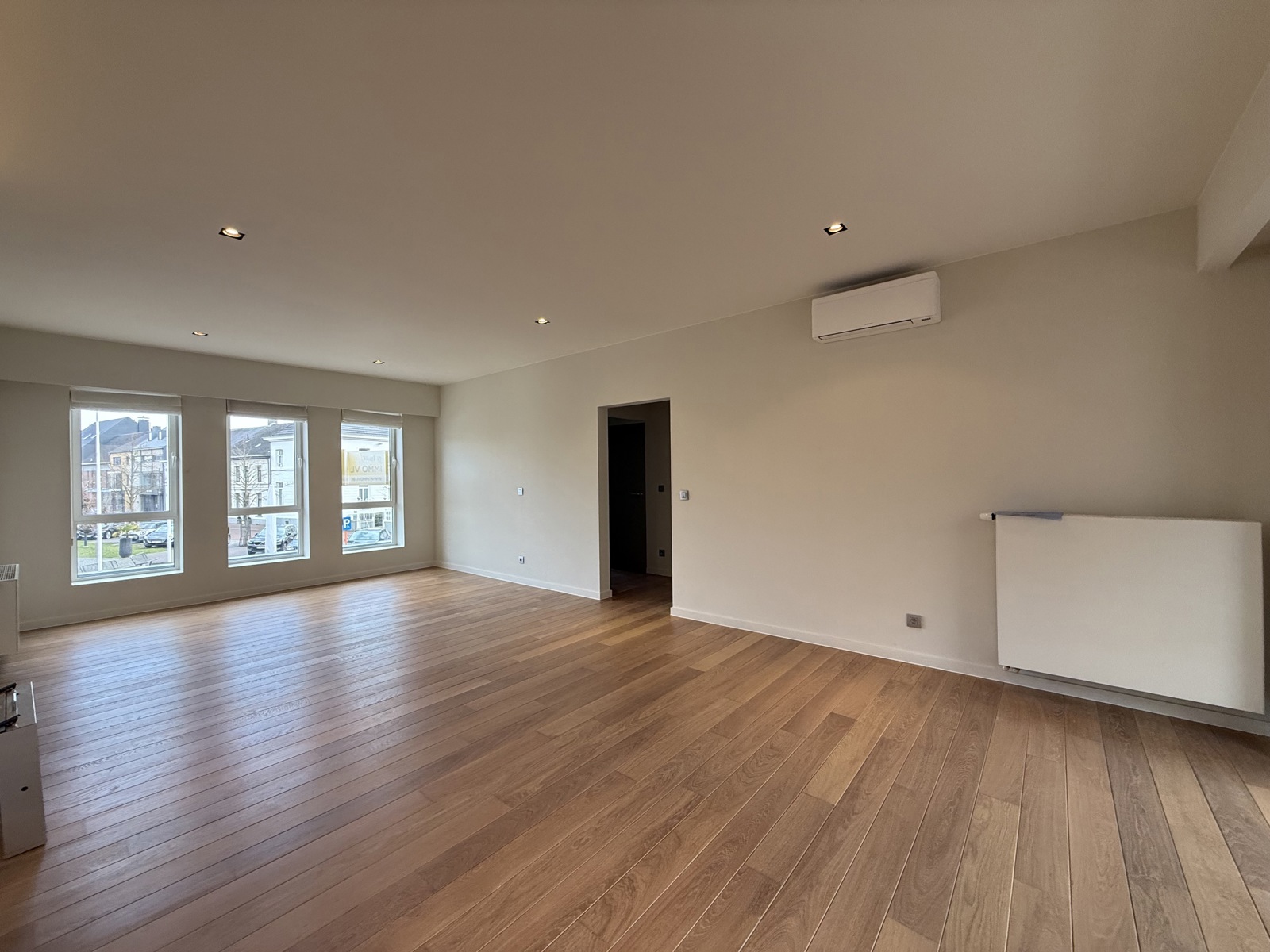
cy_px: 476
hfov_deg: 102.1
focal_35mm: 14
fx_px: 514
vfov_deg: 85.7
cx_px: 635
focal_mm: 2.22
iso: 160
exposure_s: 1/100
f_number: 2.2
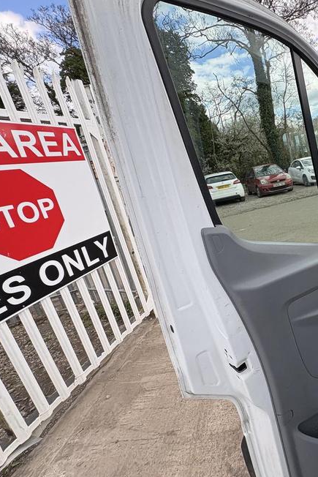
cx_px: 271
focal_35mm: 20
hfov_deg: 55.7
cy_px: 233
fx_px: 265
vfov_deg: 84.0
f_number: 2.2
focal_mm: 2.22
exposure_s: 1/313
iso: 40
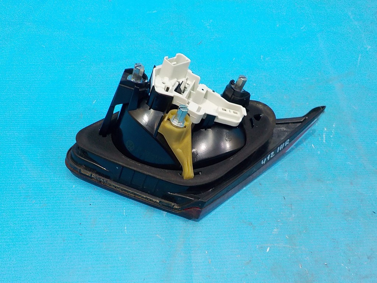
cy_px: 142
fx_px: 327
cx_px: 188
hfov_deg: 60.0
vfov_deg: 46.8
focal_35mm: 30
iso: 250
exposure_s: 1/30
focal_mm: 4.1
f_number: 3.3
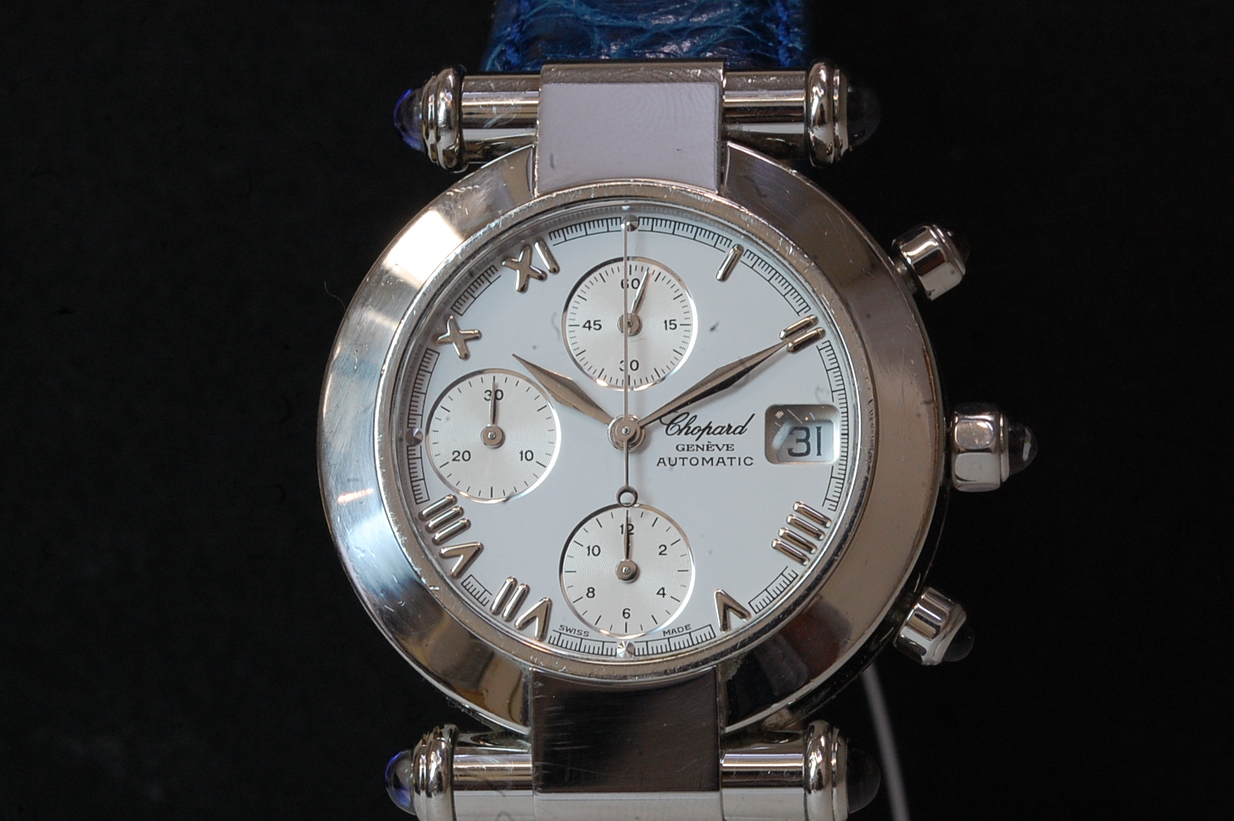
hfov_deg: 15.2
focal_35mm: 135
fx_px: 4623
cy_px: 410
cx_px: 617
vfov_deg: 10.1
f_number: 22
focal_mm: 90
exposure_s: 1/13
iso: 800
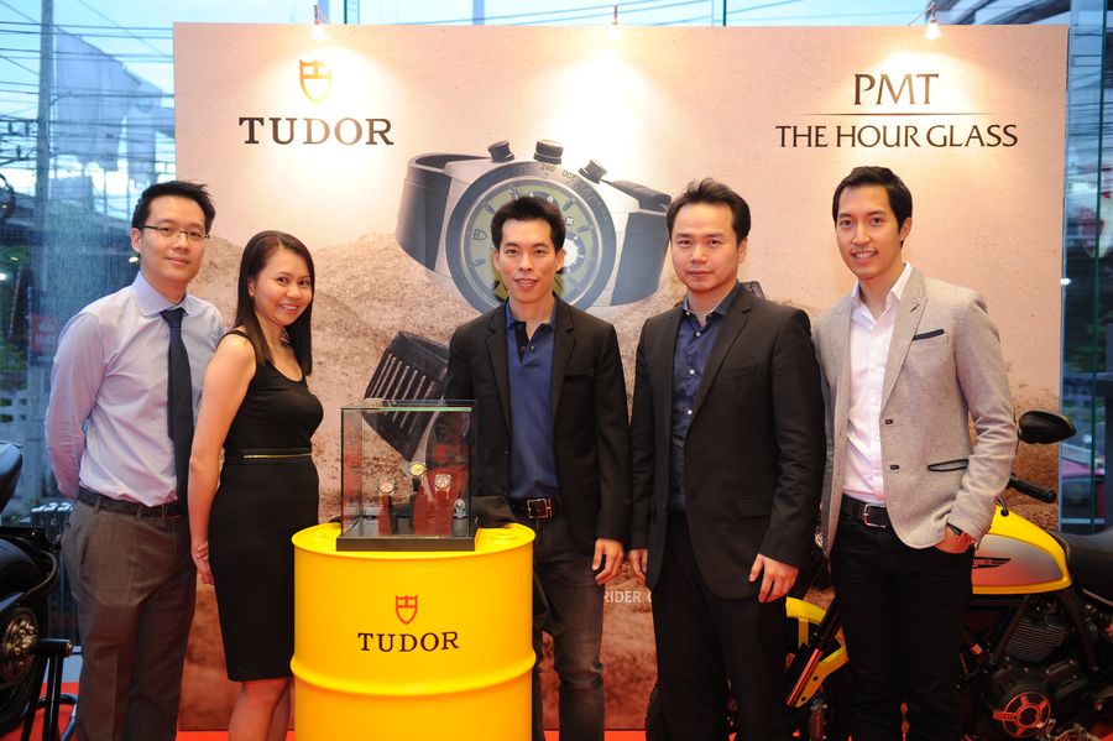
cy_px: 370
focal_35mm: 40
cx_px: 556
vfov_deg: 33.4
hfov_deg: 48.5
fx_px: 1236
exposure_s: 1/125
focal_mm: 40
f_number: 3.2
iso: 1600
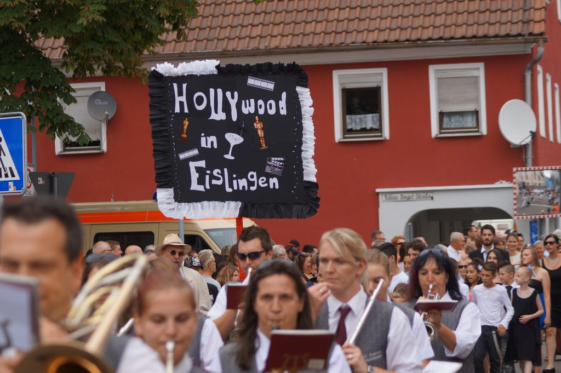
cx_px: 280
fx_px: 2102
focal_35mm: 135
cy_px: 186
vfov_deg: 10.1
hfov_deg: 15.2
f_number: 4.5
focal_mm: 90
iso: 100
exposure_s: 1/320
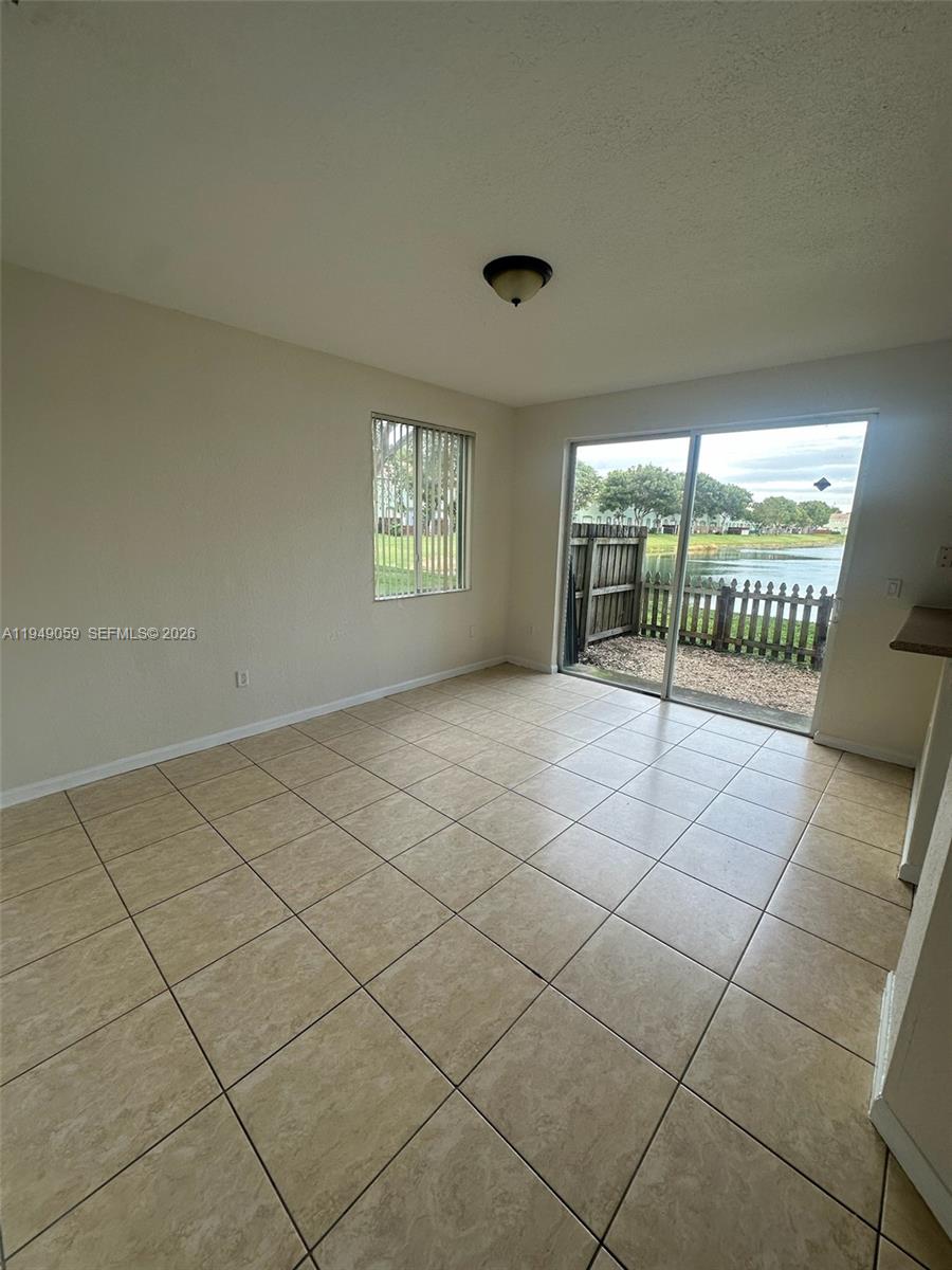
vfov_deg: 102.1
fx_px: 513
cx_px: 476
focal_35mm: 14
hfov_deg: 85.7
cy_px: 635
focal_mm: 2.22
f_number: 2.2
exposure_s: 1/99
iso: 64
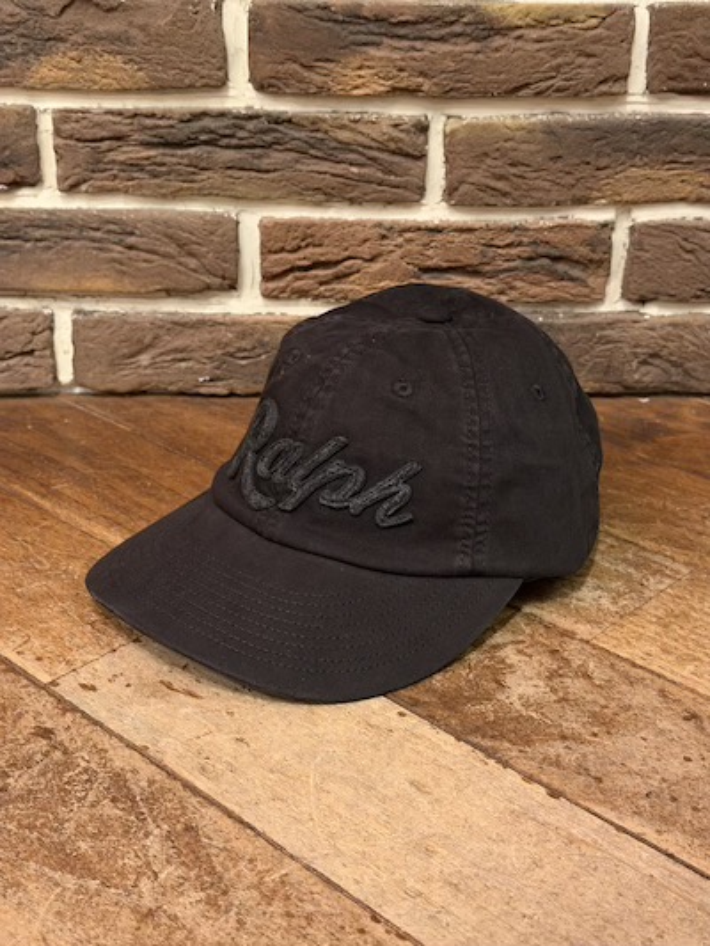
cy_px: 473
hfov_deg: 30.3
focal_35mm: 48
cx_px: 355
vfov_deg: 39.6
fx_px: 1312
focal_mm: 6.76
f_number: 1.78
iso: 640
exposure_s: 1/24
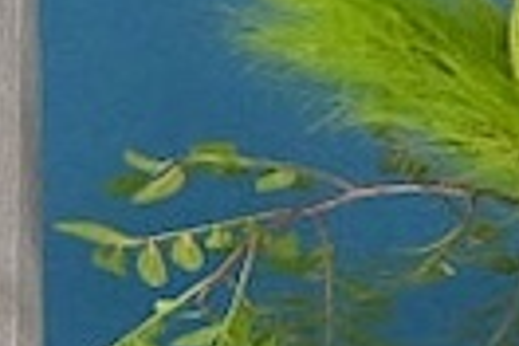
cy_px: -411
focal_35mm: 1368
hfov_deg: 1.5
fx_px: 19720
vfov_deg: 1.0
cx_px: -845
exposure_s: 1/400
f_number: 5.6
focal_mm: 120
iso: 2500
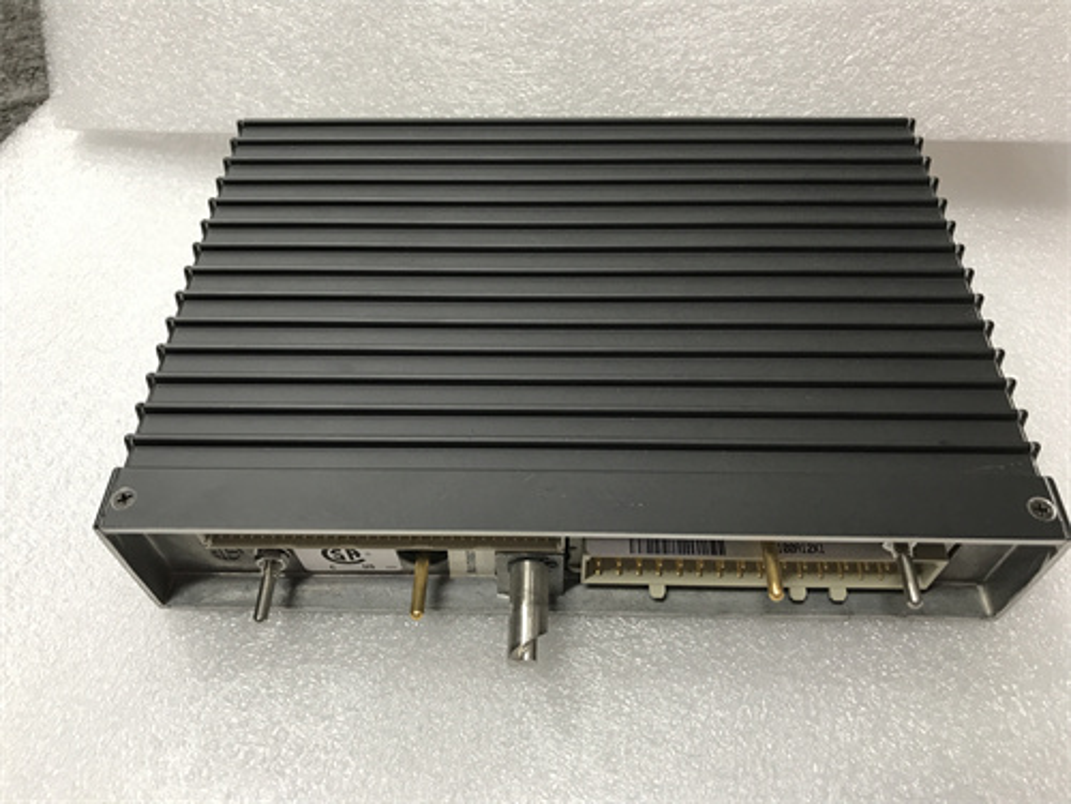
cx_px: 536
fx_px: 866
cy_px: 402
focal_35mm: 28
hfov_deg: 63.4
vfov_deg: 49.7
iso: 32
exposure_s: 1/20
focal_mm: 3.99
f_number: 1.8
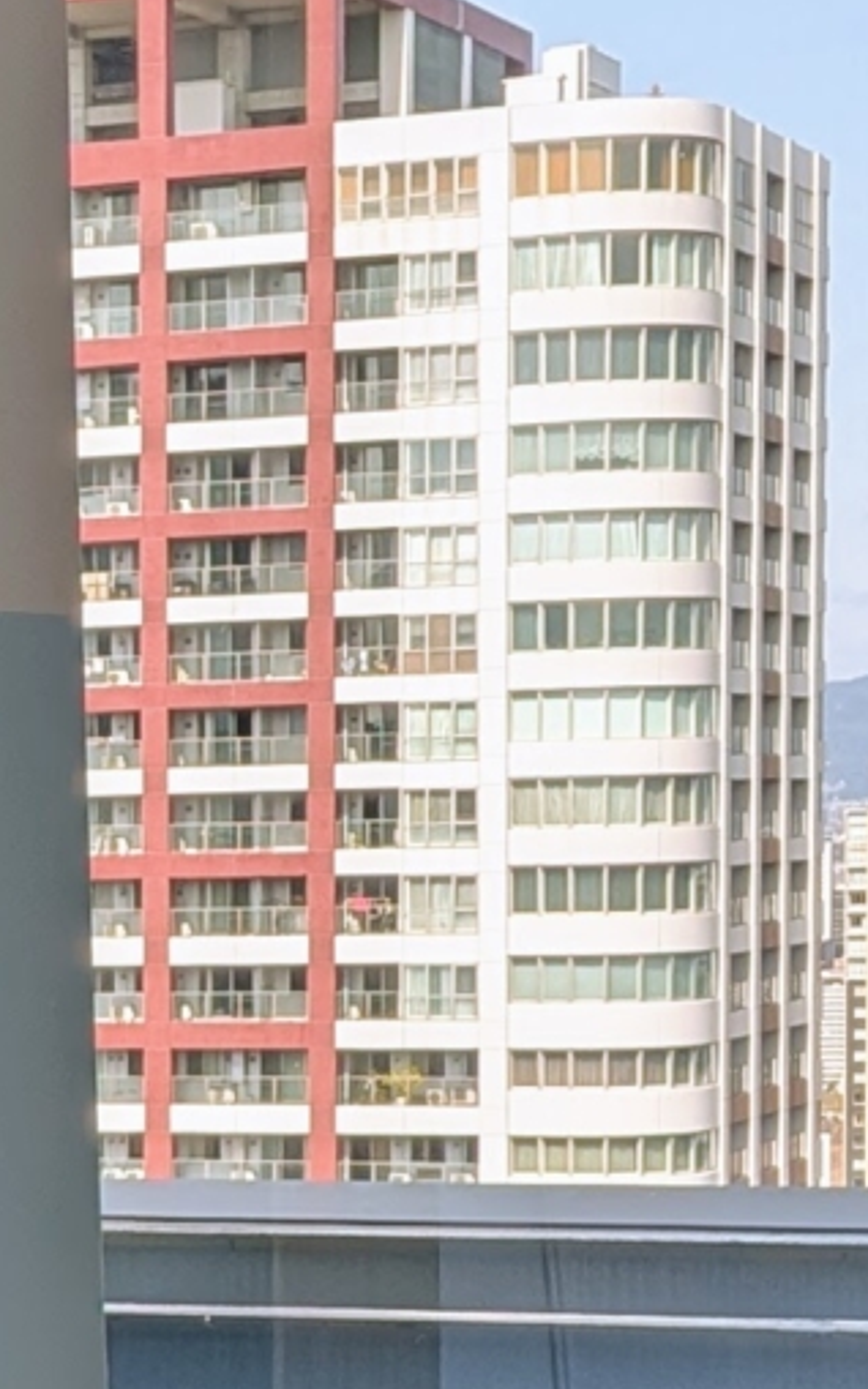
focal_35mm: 128
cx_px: -418
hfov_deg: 9.9
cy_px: 1269
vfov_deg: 16.1
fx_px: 4846
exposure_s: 1/479
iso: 27
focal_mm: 4.53
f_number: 1.7
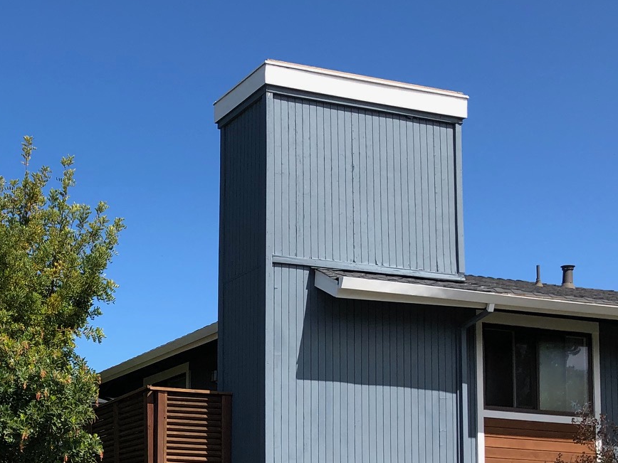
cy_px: 440
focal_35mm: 65
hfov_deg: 28.3
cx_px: 25
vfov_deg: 21.9
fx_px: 1160
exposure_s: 1/1473
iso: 20
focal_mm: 3.99
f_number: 1.8
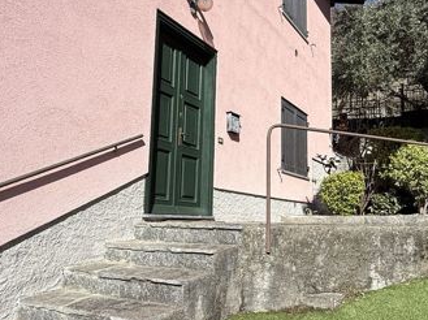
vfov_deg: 46.7
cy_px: 172
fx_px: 371
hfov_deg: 59.3
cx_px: 266
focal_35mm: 30
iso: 50
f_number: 2.2
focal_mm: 2.22
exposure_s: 1/2841
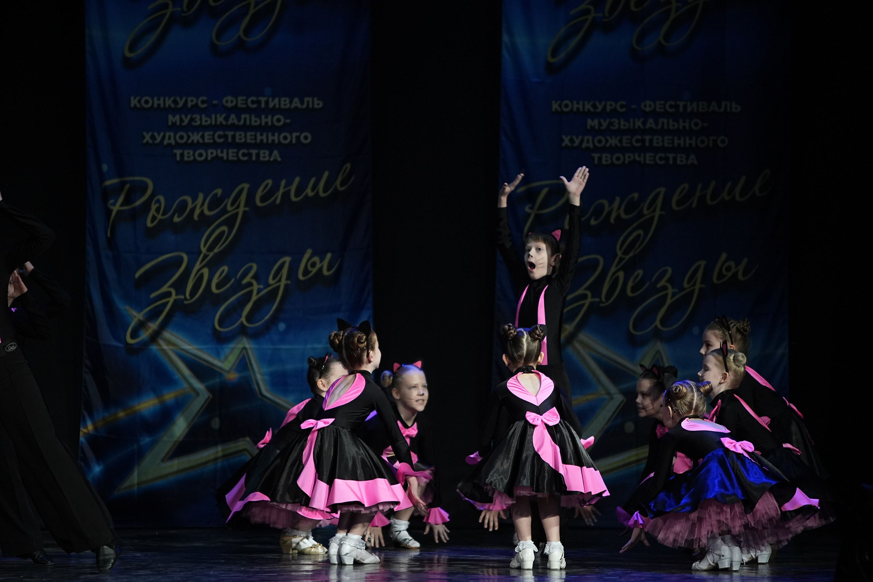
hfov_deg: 10.3
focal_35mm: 200
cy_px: 291
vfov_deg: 6.9
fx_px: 4850
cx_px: 436
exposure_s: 1/640
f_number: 2.8
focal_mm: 200
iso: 2500
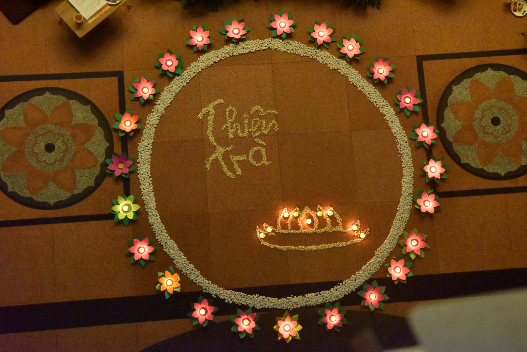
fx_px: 820
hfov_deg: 35.6
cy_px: 176
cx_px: 264
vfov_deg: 24.2
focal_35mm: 56
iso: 10000
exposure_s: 1/200
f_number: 4
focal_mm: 56
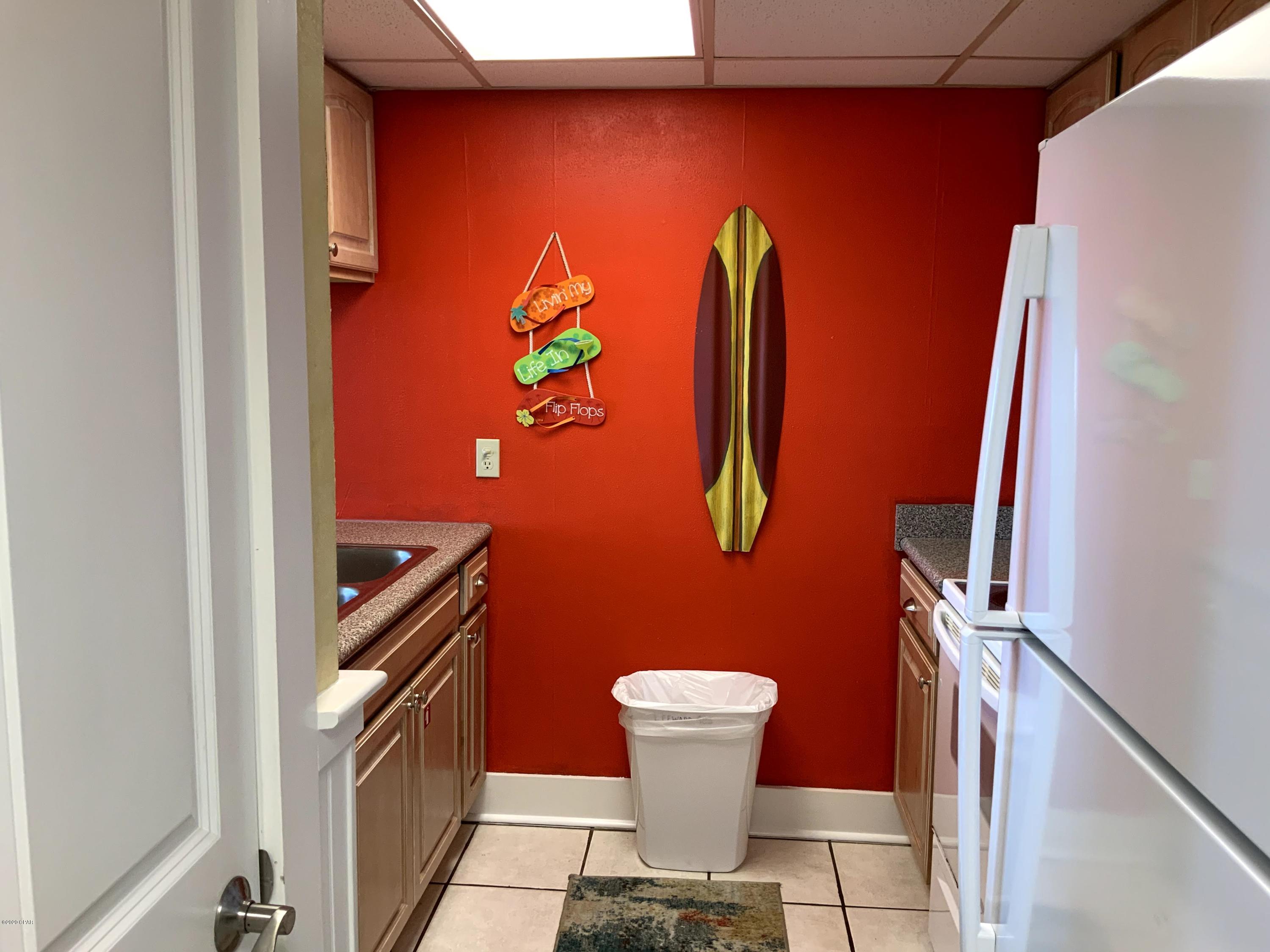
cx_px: 635
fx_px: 1064
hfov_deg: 61.7
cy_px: 476
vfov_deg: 48.2
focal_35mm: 29
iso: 50
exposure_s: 1/60
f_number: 1.8
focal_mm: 3
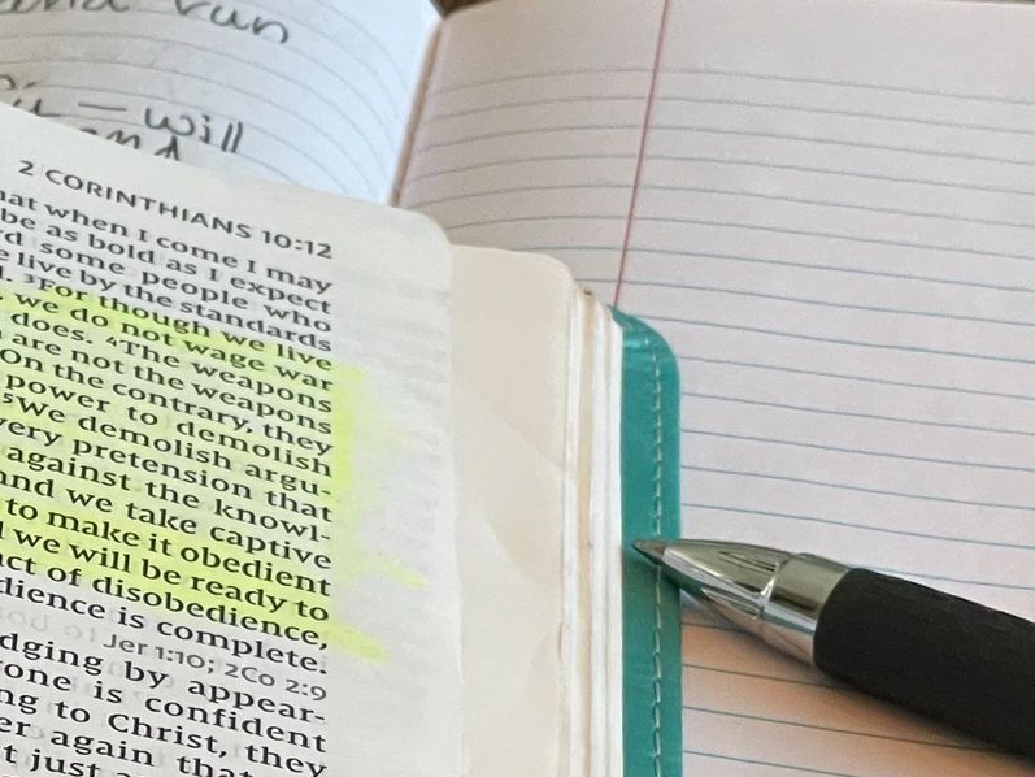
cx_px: -419
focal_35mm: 167
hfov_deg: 11.4
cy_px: 748
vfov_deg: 8.8
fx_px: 4994
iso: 200
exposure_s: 1/60
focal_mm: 6
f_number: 2
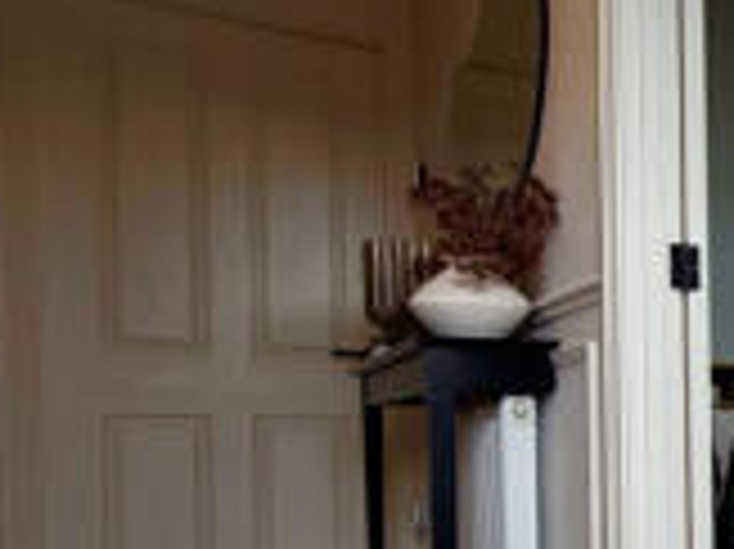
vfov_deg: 28.3
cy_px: 461
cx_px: 1029
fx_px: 1059
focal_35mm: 50
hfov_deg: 28.6
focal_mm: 2.22
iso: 64
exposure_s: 1/413
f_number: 2.2
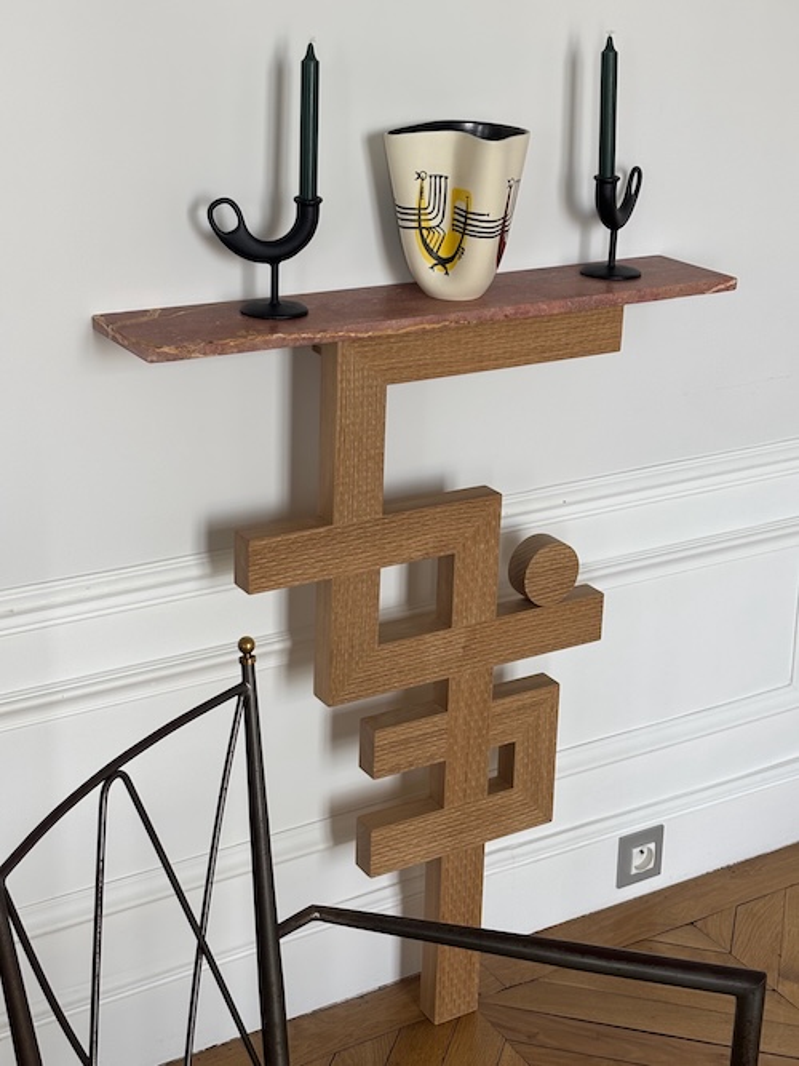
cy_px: 533
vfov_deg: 36.8
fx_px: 1601
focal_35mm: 52
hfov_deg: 28.0
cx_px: 400
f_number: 1.6
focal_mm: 5.96
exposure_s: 1/121
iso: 40
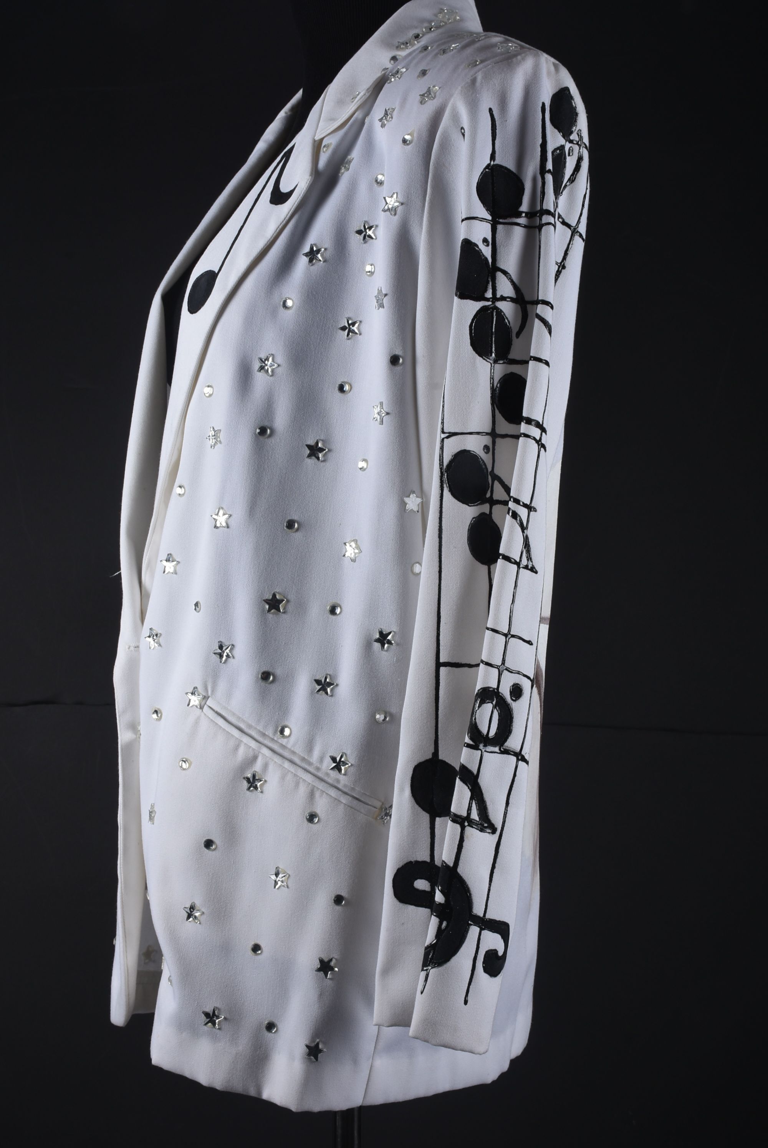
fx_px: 1916
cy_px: 574
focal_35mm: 60
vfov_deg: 33.4
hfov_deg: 22.7
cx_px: 384
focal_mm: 40
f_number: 18
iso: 200
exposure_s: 1/200
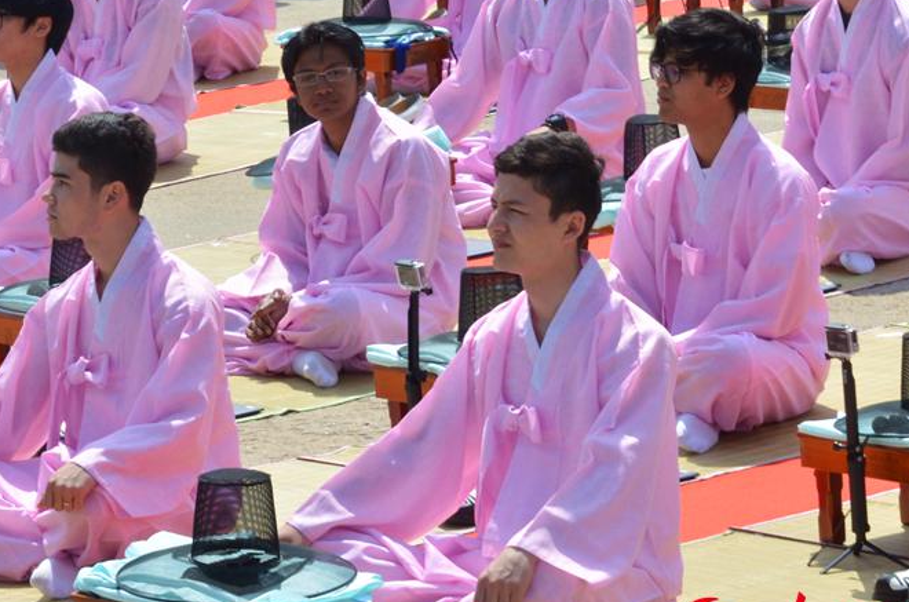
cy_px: 325
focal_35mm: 131
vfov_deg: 10.4
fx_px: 3301
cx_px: 368
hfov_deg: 15.7
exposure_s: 1/80
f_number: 14
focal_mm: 72
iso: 100
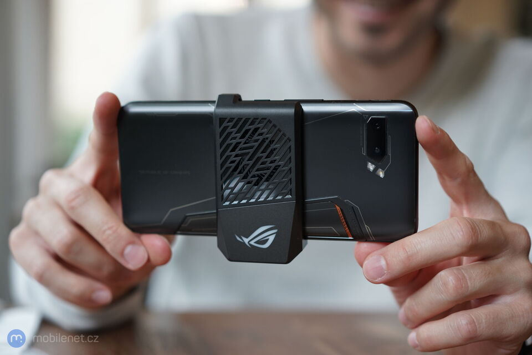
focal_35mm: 55
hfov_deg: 36.2
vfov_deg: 24.6
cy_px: 178
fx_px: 813
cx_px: 266
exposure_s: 1/160
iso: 1250
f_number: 2.5
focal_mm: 55
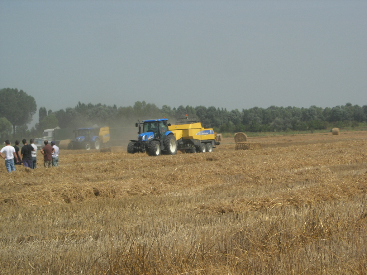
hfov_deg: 17.4
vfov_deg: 13.1
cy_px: 138
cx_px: 184
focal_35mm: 113
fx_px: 1198
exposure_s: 1/286
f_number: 8.2
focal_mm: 23.4
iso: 64
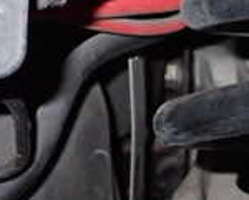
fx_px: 862
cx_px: 344
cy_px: 265
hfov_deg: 15.5
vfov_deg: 12.7
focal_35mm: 117
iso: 640
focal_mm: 5.4
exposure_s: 1/30
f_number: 6.3
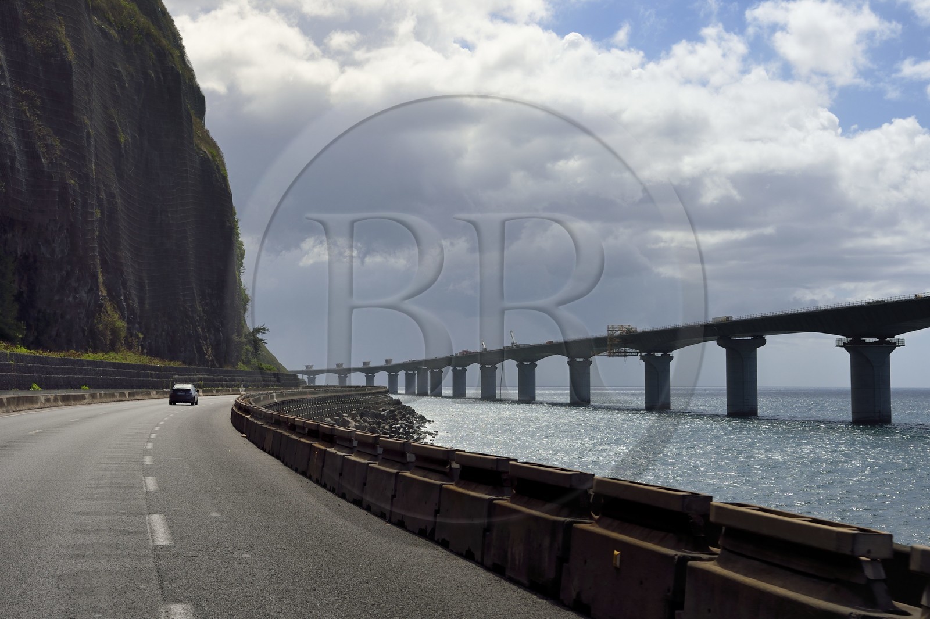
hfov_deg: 39.6
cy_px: 310
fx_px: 1291
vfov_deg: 27.0
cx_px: 465
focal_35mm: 50
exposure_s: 1/1000
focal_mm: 50
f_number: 11
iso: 400
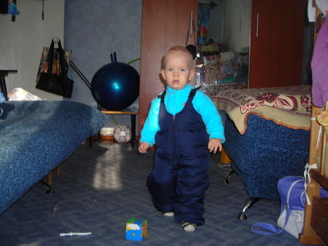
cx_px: 164
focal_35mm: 38
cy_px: 123
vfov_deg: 37.8
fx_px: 360
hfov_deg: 49.0
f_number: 3.2
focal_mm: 6.3
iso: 70
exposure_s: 1/60.1
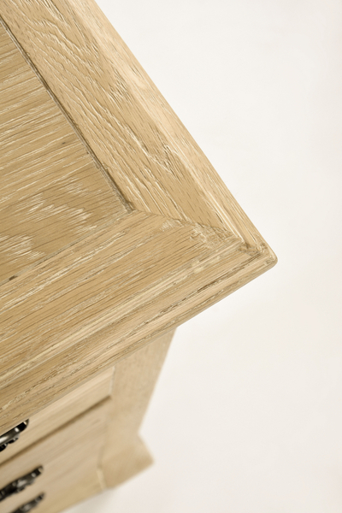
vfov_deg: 28.1
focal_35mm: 72
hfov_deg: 18.9
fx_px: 1026
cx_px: 171
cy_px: 256
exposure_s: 1/90
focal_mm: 48
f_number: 9.5
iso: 160
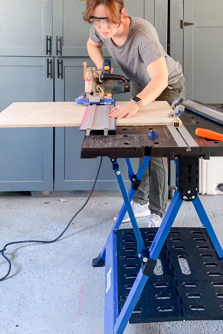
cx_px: 133
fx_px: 418
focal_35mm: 45
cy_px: 57
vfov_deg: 41.4
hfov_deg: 29.8
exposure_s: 1/60
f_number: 1.6
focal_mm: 4.2
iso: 250
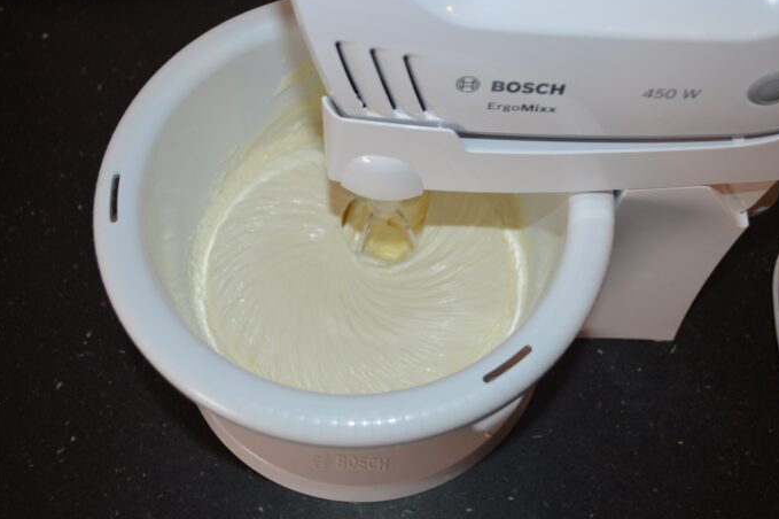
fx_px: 735
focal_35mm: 34
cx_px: 389
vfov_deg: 38.8
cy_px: 253
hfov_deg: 55.8
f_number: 4
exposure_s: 1/60
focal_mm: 22
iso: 400
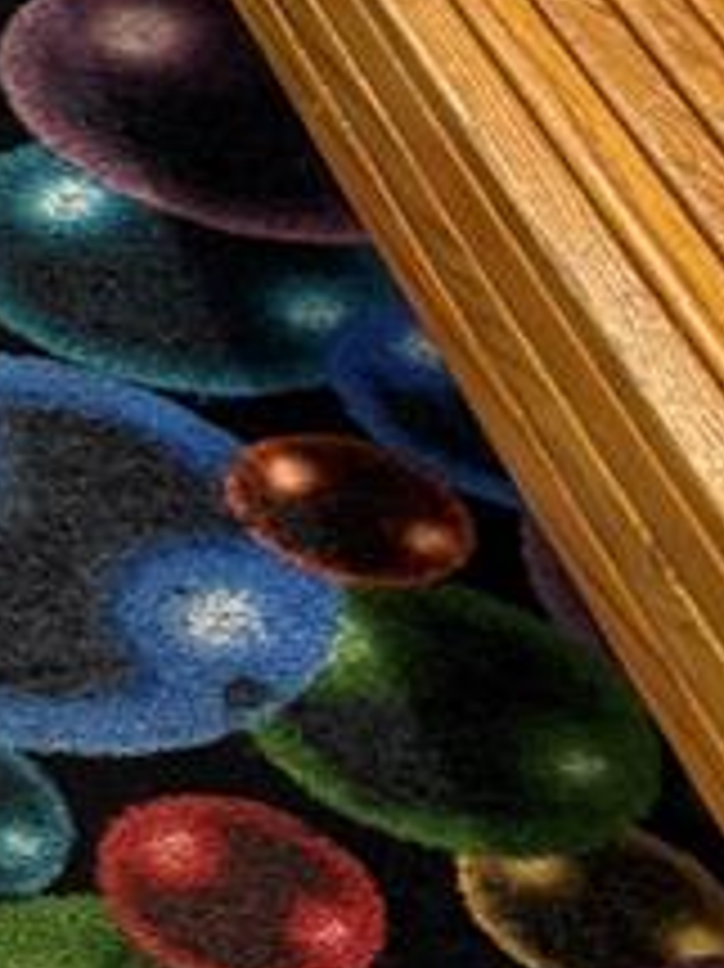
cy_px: -1319
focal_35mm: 134
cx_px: -985
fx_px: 3741
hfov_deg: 9.8
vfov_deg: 12.0
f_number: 1.78
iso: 250
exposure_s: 1/60
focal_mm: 6.76
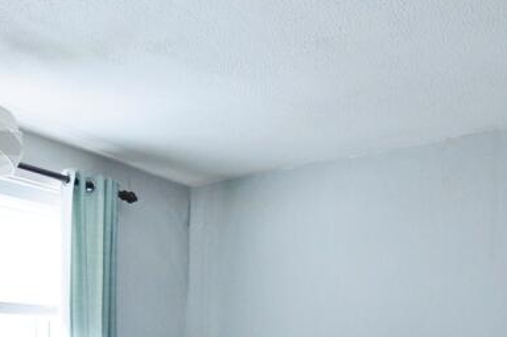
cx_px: 230
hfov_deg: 48.4
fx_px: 563
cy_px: 396
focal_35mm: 40
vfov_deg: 29.1
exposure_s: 1/30
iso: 900
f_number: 3.5
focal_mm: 10
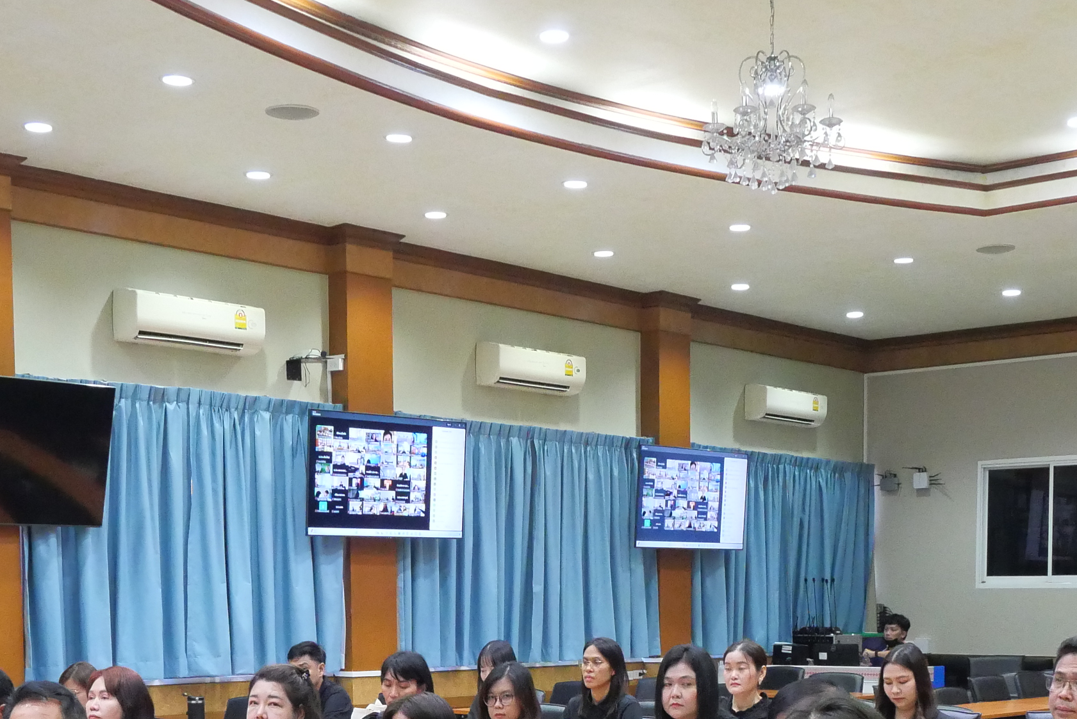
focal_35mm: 53
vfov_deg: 24.3
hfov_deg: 37.5
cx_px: 511
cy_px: 740
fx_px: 1586
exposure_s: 1/30
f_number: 6.3
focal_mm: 12
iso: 3200
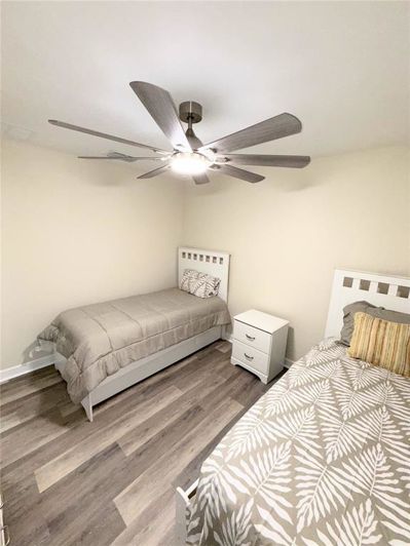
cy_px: 273
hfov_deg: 85.7
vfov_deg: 102.1
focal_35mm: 14
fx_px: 221
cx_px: 205
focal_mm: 2.22
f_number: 2.2
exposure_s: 1/75
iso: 80
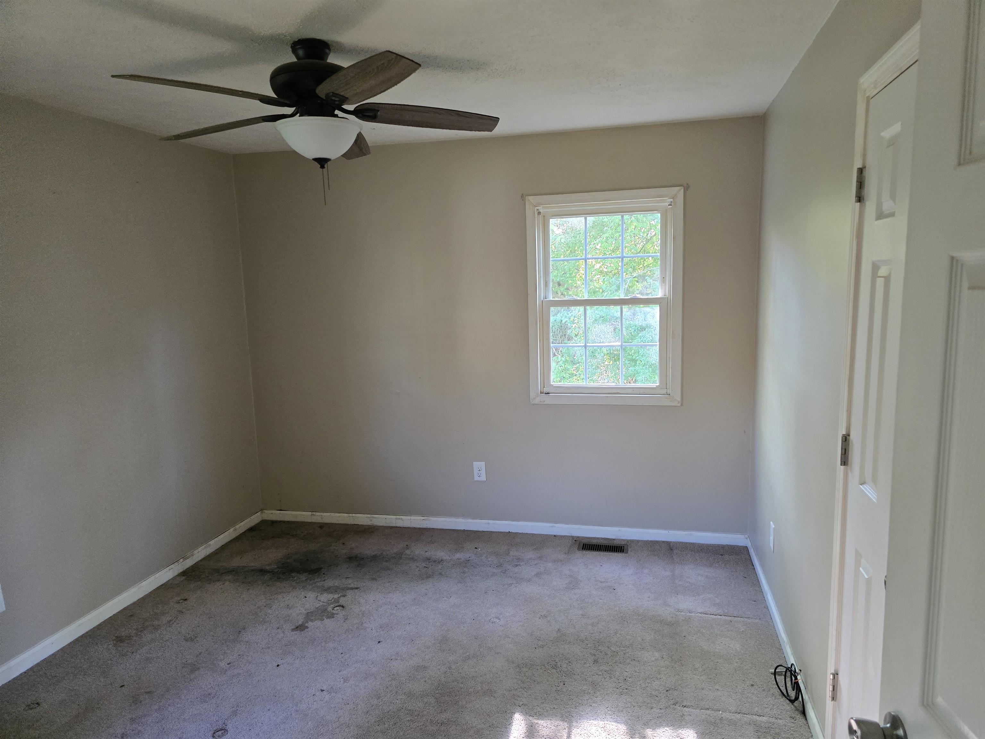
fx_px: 654
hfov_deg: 73.9
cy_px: 370
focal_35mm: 23
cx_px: 492
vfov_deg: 58.9
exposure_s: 1/120
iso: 800
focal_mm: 6.3
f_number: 1.7
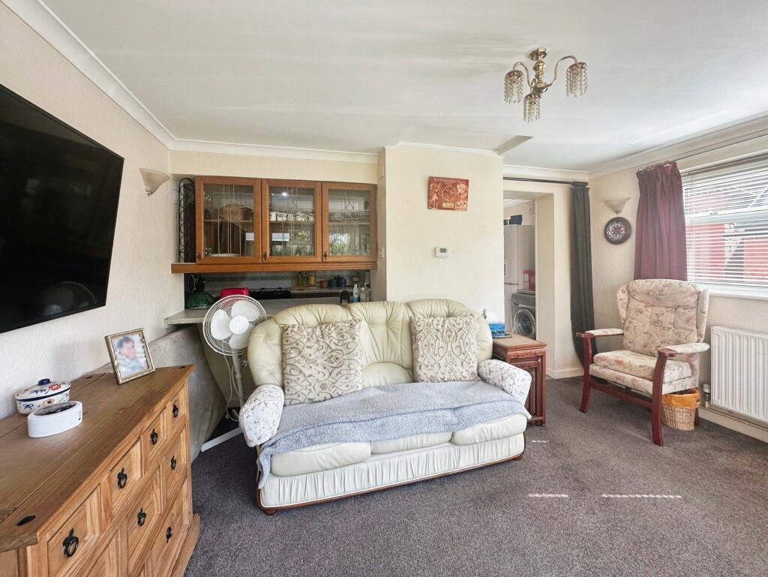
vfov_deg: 85.7
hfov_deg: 102.0
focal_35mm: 14
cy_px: 288
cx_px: 384
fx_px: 311
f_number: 2.2
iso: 50
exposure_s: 1/99
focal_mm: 2.22
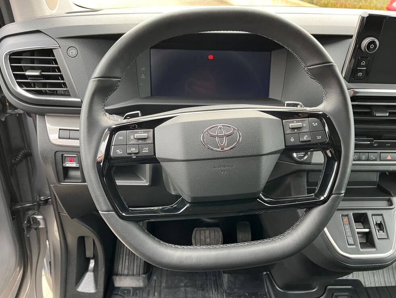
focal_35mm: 27
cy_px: 149
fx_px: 309
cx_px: 203
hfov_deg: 65.3
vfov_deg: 51.4
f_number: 1.6
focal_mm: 5.1
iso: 160
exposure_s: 1/60
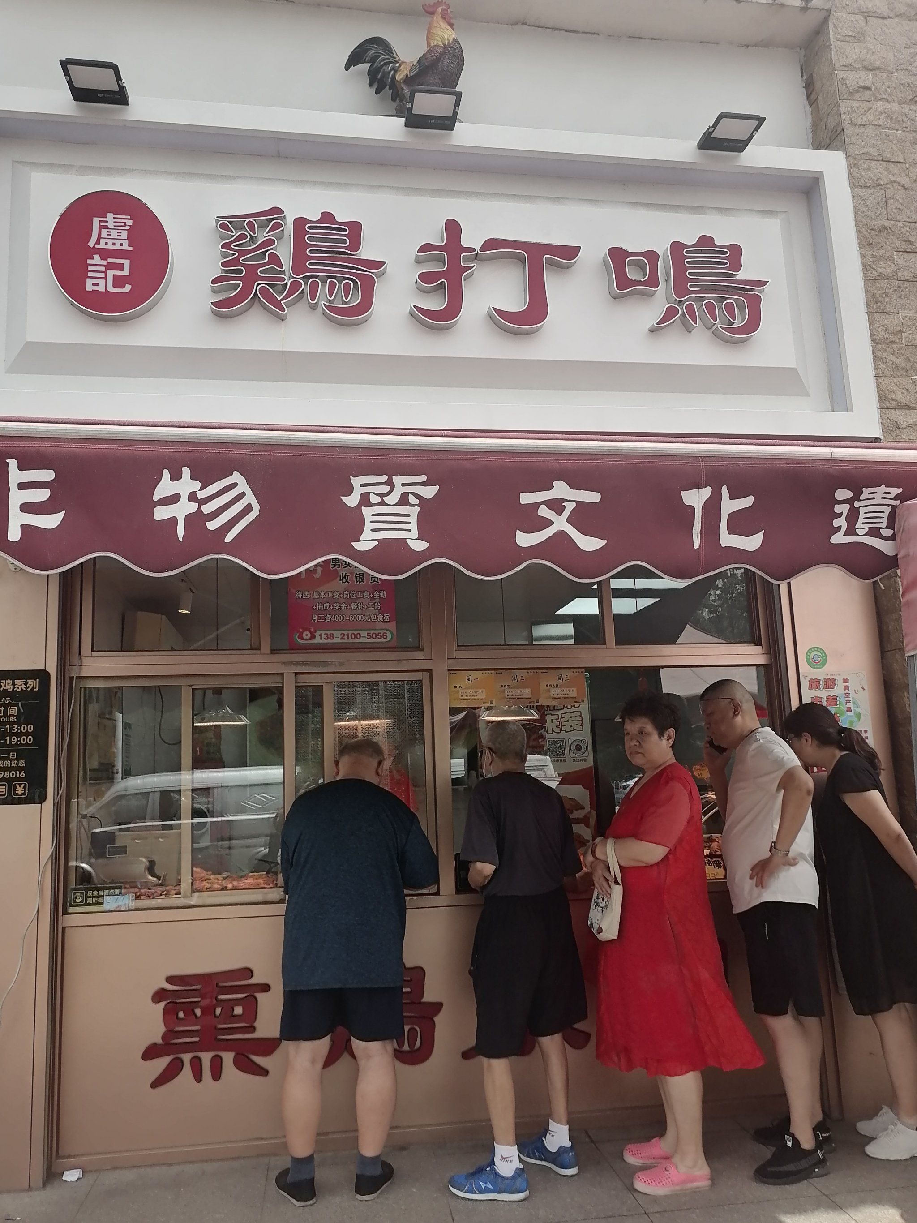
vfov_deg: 65.3
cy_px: 612
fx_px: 954
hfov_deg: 51.4
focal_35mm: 27
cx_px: 458
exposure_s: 1/588
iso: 50
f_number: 1.8
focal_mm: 5.3
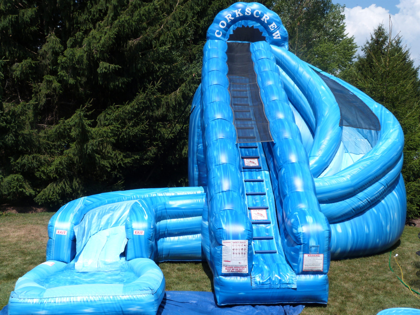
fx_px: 534
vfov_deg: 32.9
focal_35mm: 44
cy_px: 158
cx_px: 210
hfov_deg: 42.9
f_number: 5
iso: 100
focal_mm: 7.9
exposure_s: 1/640
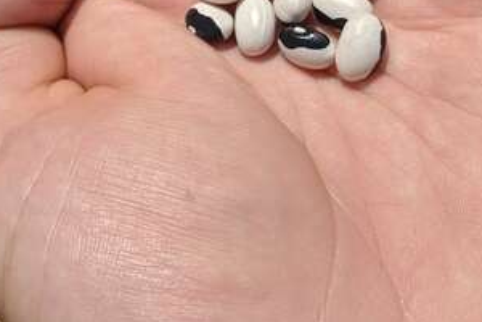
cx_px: 281
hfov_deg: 27.0
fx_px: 1004
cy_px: -19
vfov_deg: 17.6
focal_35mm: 75
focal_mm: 4.44
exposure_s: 1/4673
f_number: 1.8
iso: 51
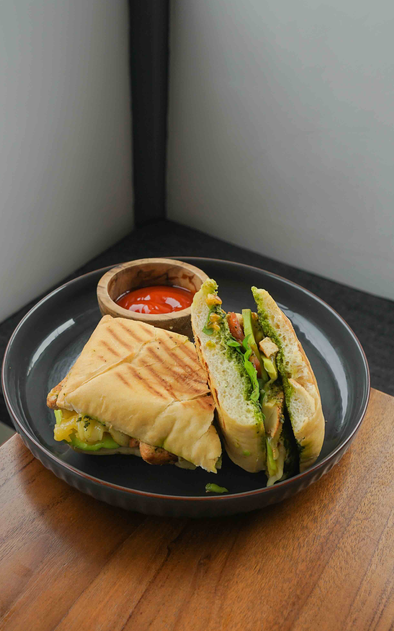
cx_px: 186
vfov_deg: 46.2
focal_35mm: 43
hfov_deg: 29.9
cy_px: 315
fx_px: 739
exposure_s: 1/160
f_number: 6.3
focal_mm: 28
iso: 100
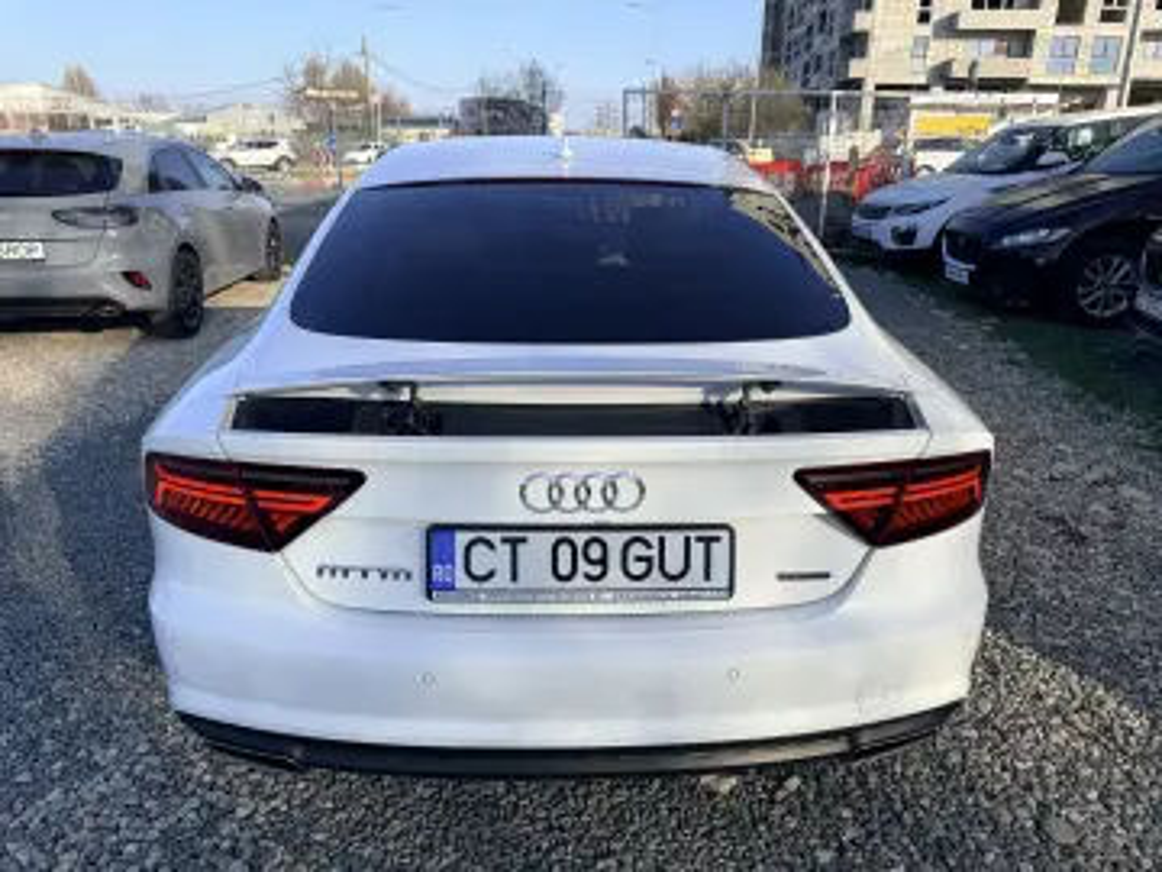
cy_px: 436
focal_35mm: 24
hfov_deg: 71.6
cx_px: 581
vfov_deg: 56.8
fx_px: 806
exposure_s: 1/3145
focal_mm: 6.76
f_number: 1.78
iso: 80
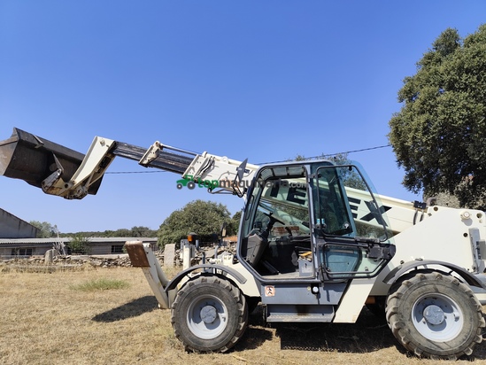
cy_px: 182
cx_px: 243
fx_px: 323
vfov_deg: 58.9
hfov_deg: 73.9
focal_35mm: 23
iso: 50
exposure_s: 1/1226
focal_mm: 6.19
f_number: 1.65
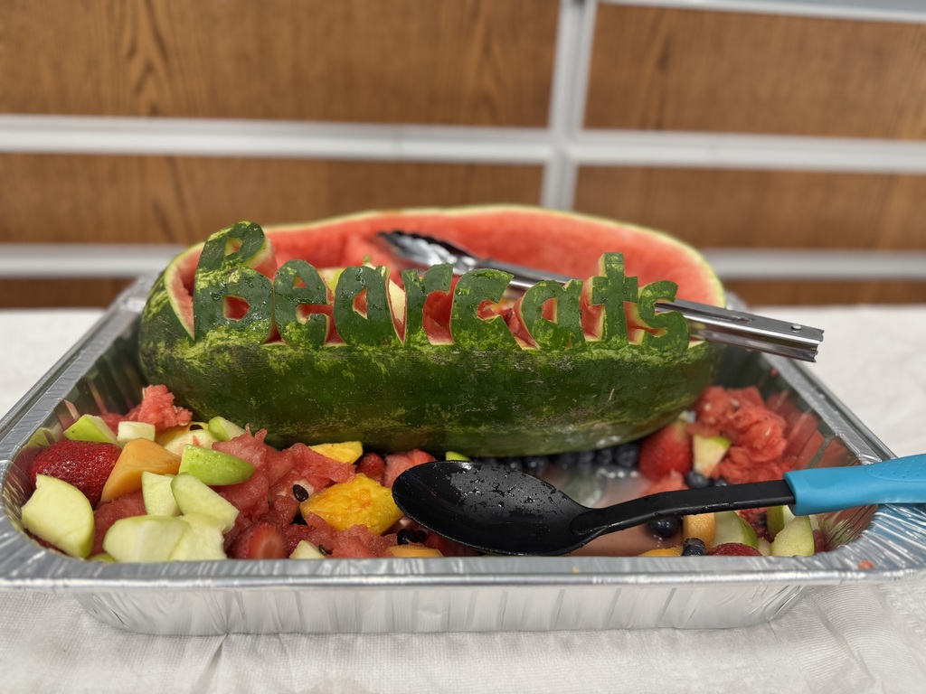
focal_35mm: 24
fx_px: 642
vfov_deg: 56.8
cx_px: 463
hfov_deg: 71.6
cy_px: 347
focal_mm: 6.76
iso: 200
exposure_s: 1/76
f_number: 1.78
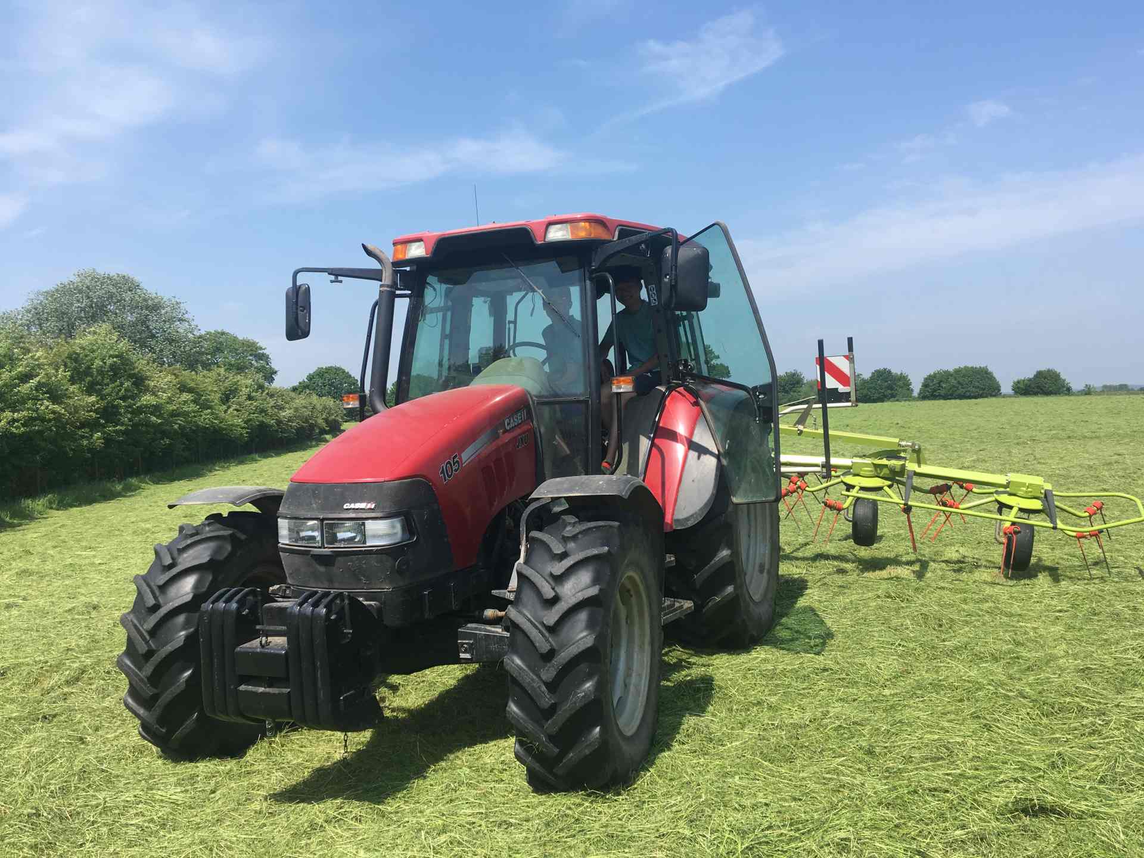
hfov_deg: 61.7
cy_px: 429
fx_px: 958
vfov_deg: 48.2
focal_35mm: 29
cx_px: 572
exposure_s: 1/1068
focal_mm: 4.15
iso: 25
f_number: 2.2
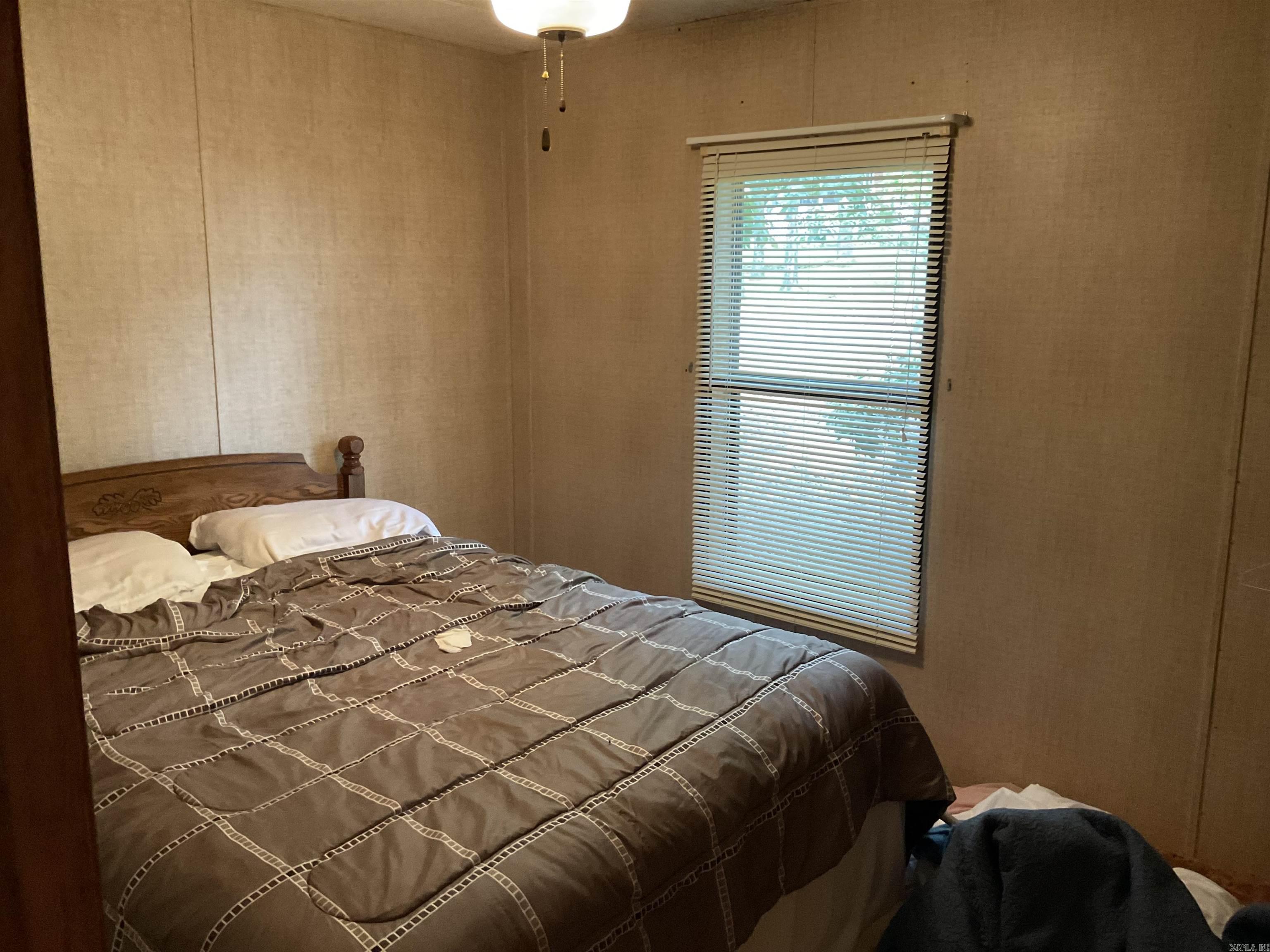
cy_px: 476
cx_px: 635
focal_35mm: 29
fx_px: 1064
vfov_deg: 48.2
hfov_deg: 61.7
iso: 250
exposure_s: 1/40
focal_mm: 3
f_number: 1.8
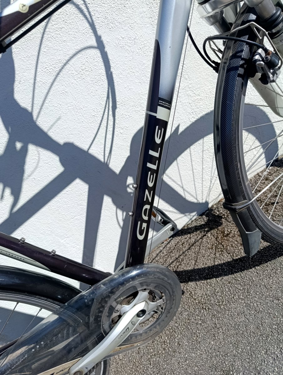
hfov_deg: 59.0
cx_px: 142
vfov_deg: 73.8
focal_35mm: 23
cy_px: 188
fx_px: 250
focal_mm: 6.11
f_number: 1.65
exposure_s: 1/671
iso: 50
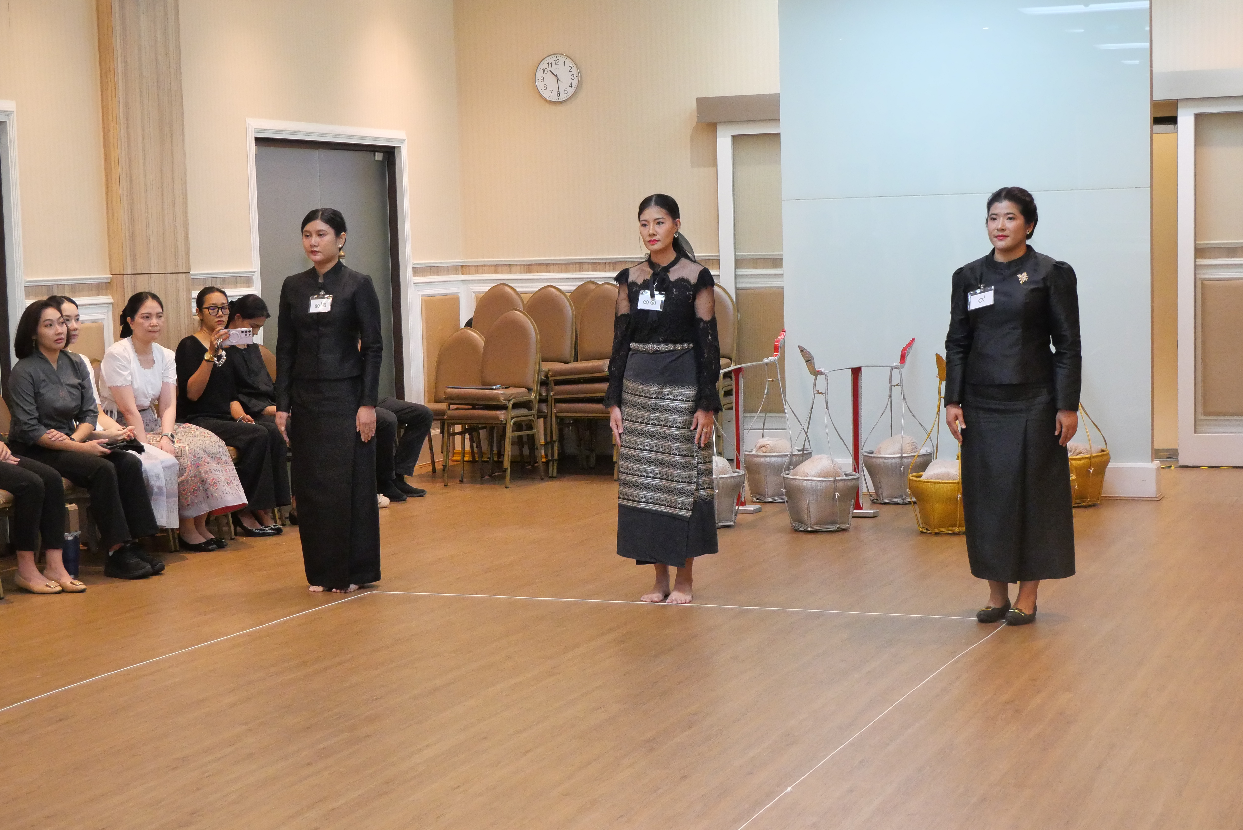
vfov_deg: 24.2
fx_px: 1935
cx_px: 622
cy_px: 415
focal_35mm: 56
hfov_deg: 35.6
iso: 3200
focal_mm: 27
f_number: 5.6
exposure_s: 1/40
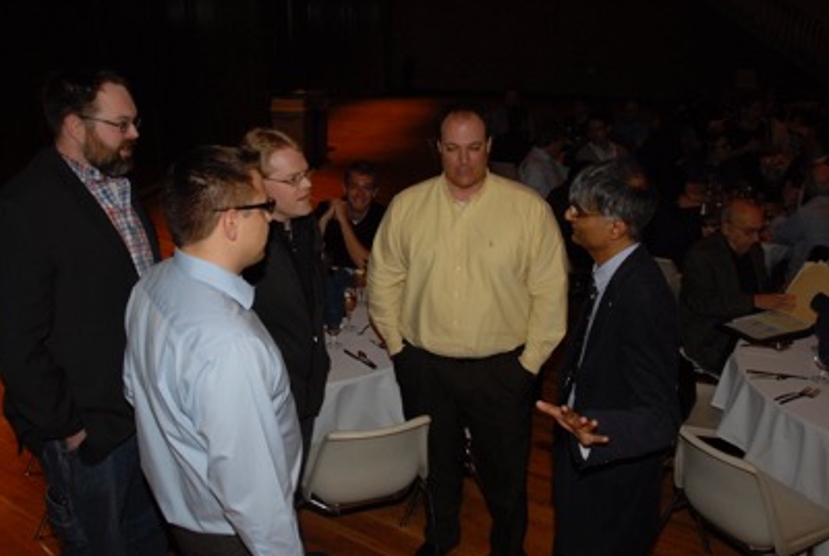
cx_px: 398
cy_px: 277
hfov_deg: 57.1
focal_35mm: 33
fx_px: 761
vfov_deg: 40.1
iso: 800
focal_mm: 20
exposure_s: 1/60
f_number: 7.1
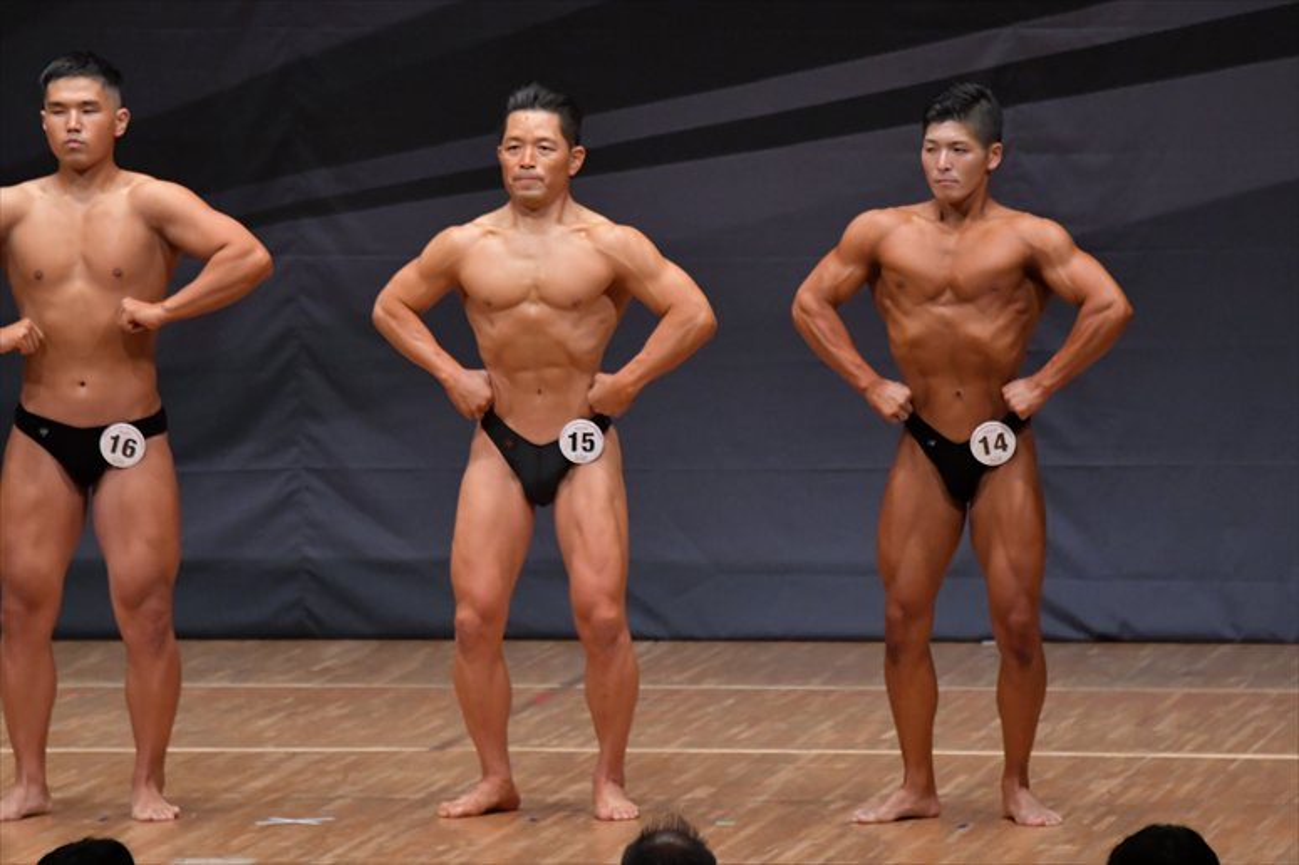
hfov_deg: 7.2
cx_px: 650
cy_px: 432
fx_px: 10279
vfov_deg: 4.8
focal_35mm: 285
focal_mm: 190
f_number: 5.6
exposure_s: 1/400
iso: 5000
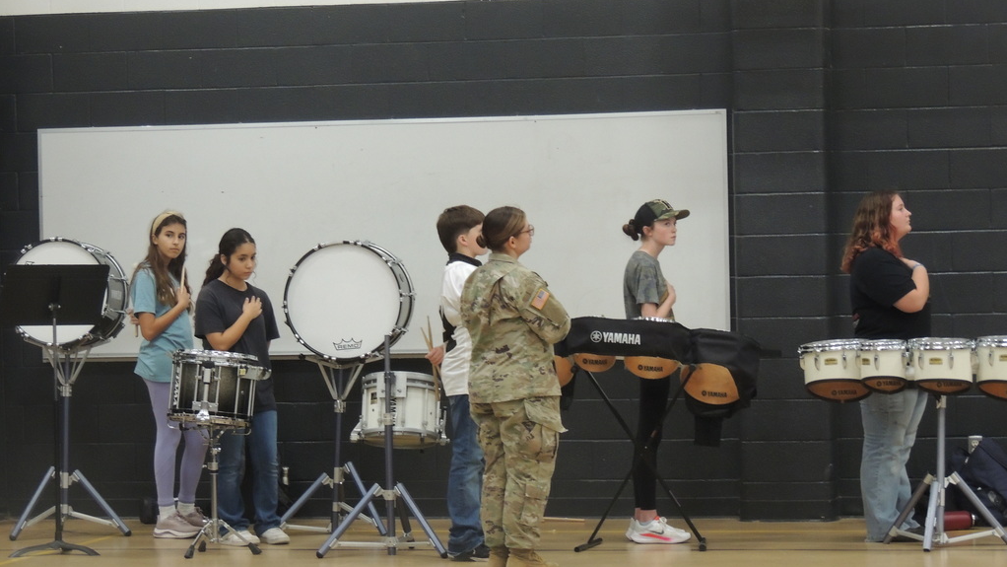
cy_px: 335
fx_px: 3498
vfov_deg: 9.3
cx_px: 504
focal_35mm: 131
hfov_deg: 16.4
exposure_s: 1/25
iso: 500
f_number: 4.2
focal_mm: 21.4
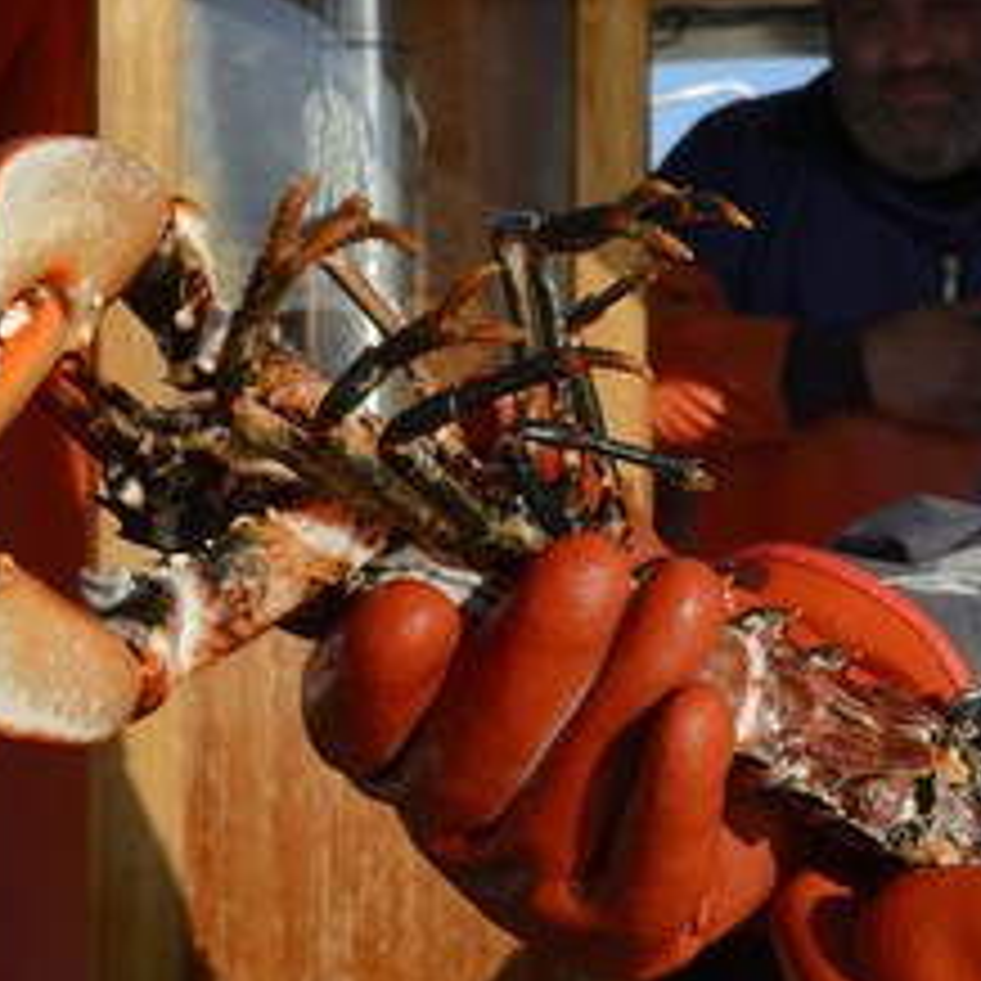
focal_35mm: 59
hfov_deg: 29.1
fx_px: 1892
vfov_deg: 29.0
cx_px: 526
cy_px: 400
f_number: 13
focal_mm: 36
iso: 400
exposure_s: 1/500
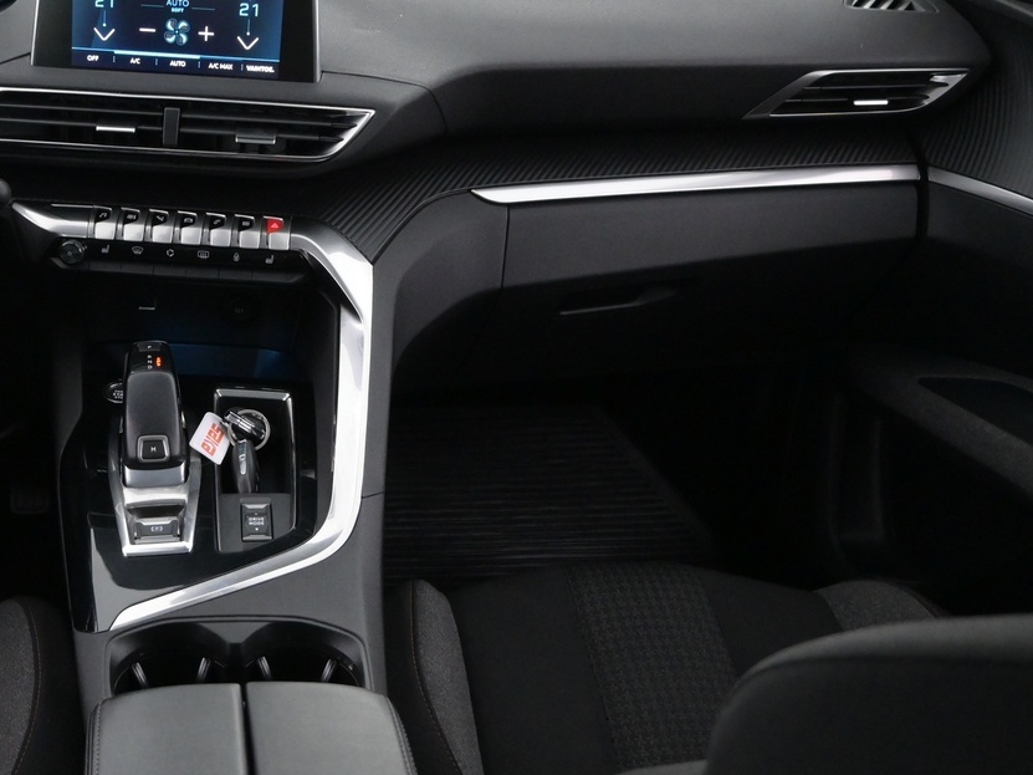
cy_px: 414
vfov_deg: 32.2
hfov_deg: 40.3
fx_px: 1343
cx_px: 201
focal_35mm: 45
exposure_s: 1/50
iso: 2500
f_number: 3.5
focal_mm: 16
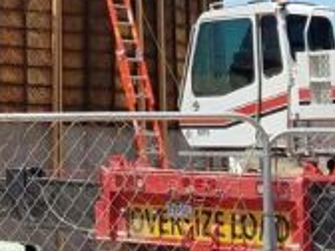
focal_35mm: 103
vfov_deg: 13.0
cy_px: -201
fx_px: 997
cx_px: -78
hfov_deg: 18.0
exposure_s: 1/2184
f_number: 1.7
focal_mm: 4.2
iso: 40
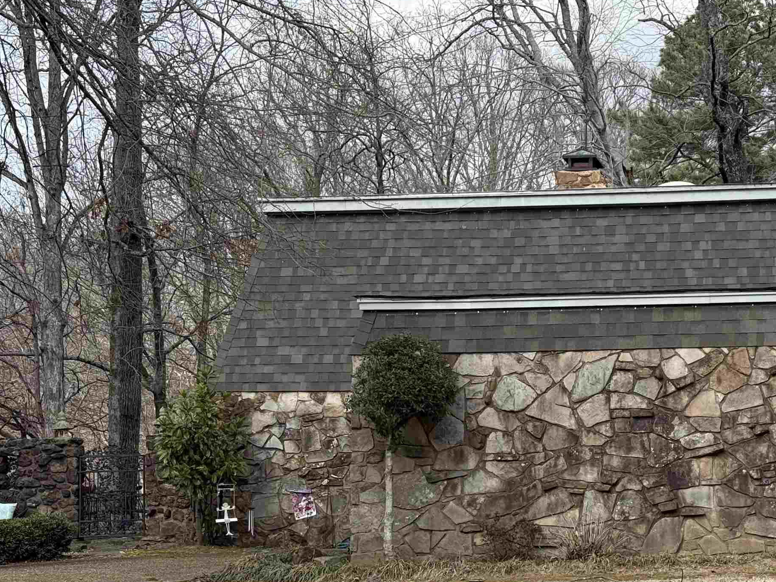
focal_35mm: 81
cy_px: 389
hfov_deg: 23.9
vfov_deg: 18.2
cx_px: 579
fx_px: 1816
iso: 64
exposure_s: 1/2033
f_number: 1.78
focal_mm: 6.76
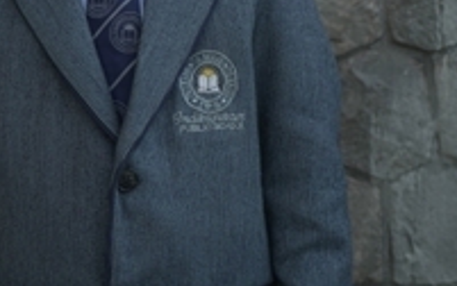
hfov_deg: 17.9
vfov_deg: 11.1
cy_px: -64
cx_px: 153
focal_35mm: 116
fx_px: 1446
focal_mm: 51
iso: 250
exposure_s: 1/125
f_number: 7.1
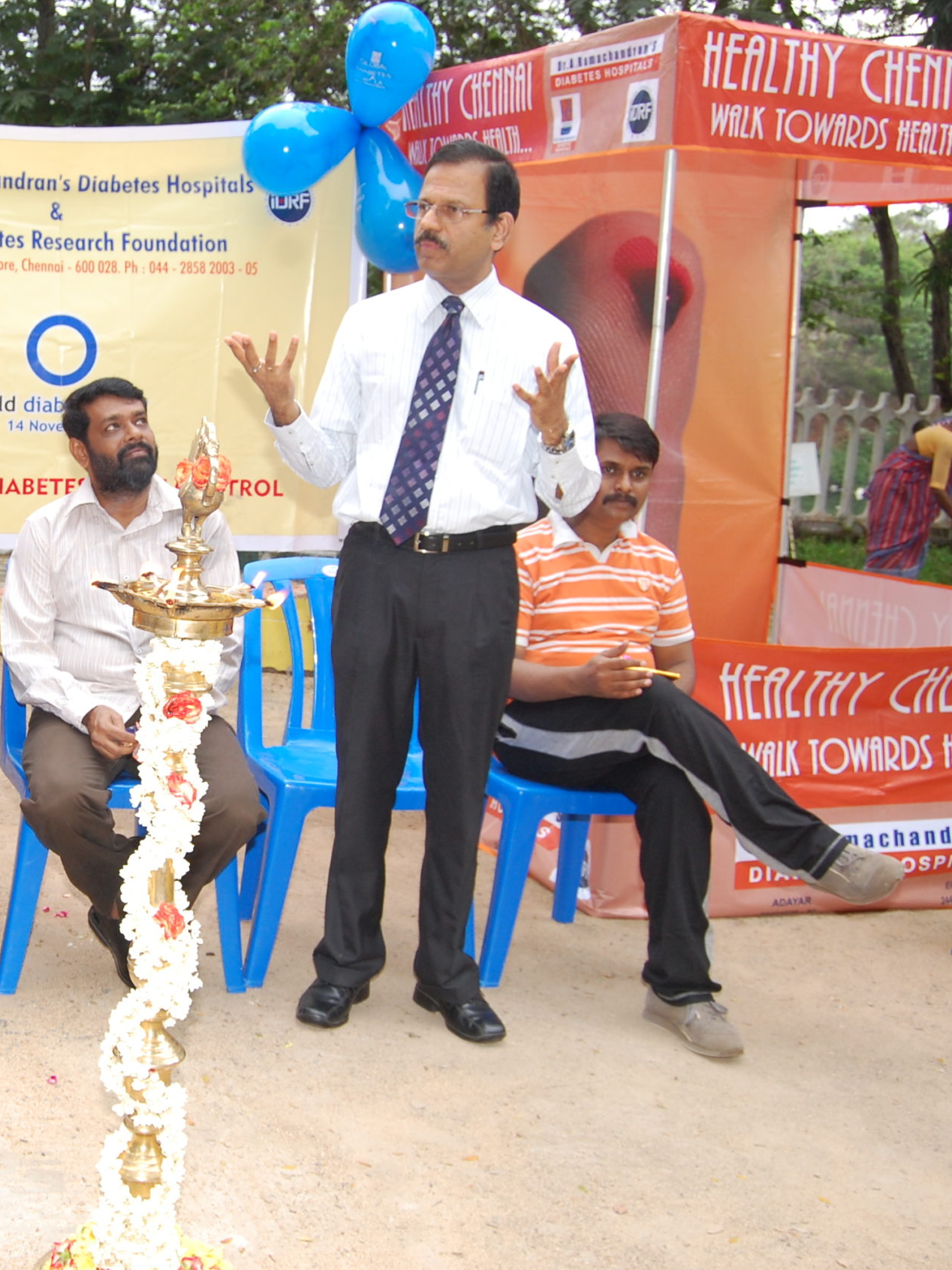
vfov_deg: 39.7
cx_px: 56
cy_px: 633
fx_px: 1760
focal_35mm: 48
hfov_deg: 28.8
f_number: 6.3
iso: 400
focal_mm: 22
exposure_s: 1/80
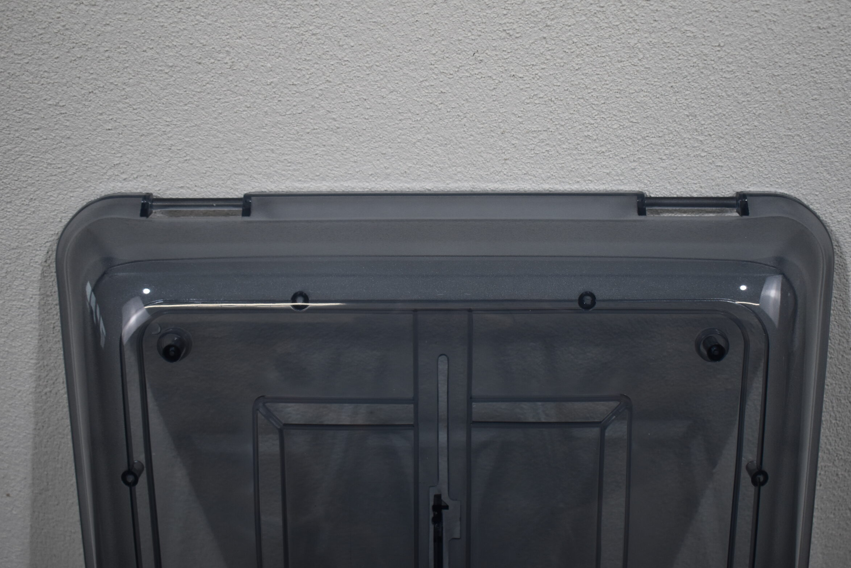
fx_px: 1158
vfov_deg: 27.5
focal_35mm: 49
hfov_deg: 40.3
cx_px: 452
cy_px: 286
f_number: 4.2
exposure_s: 1/250
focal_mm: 30
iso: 500
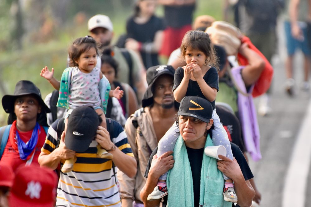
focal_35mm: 750
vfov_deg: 1.8
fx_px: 6483
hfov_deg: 2.7
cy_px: 104
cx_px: 156
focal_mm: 500
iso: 800
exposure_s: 1/500
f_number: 6.3
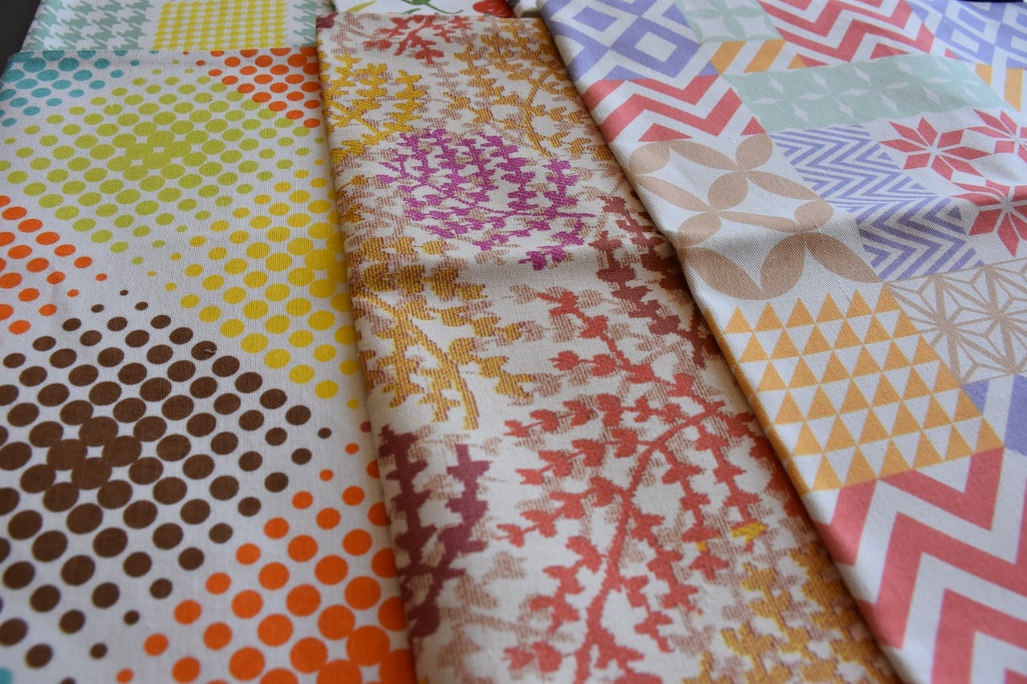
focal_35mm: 27
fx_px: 770
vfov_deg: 47.9
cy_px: 342
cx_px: 514
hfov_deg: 67.4
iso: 800
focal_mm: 18
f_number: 7.1
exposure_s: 1/200
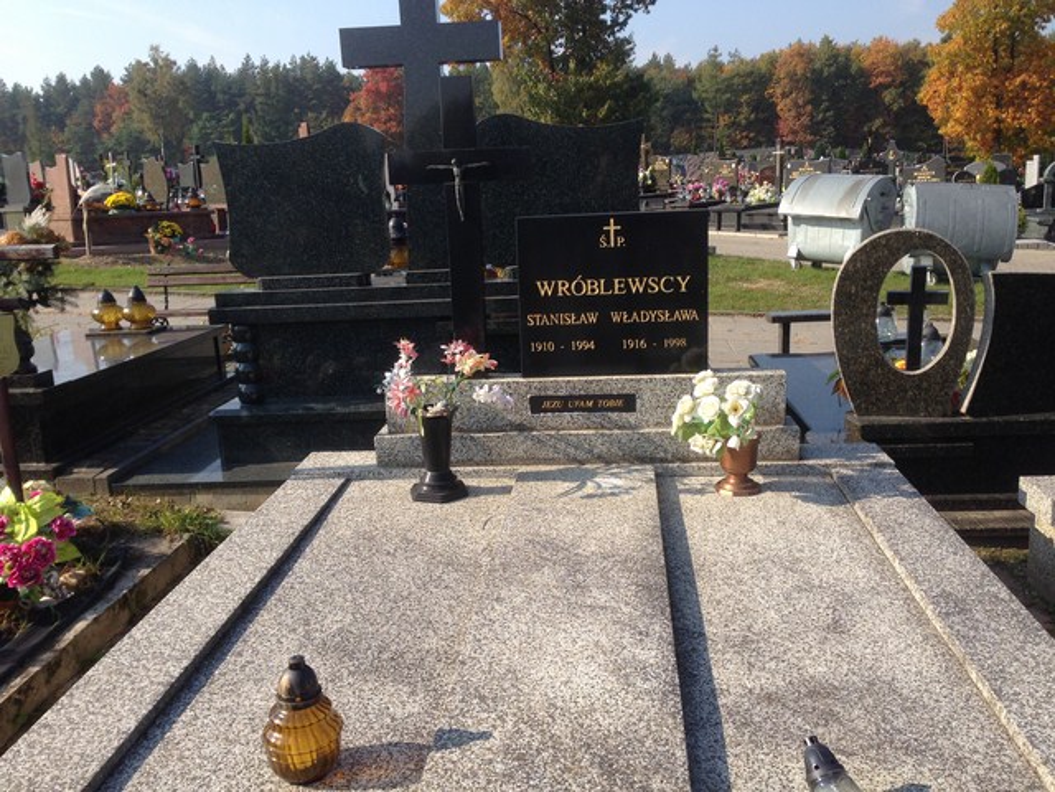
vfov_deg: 42.9
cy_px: 396
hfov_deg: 55.4
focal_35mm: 33
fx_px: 1006
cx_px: 528
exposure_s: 1/951
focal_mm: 4.12
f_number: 2.4
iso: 50
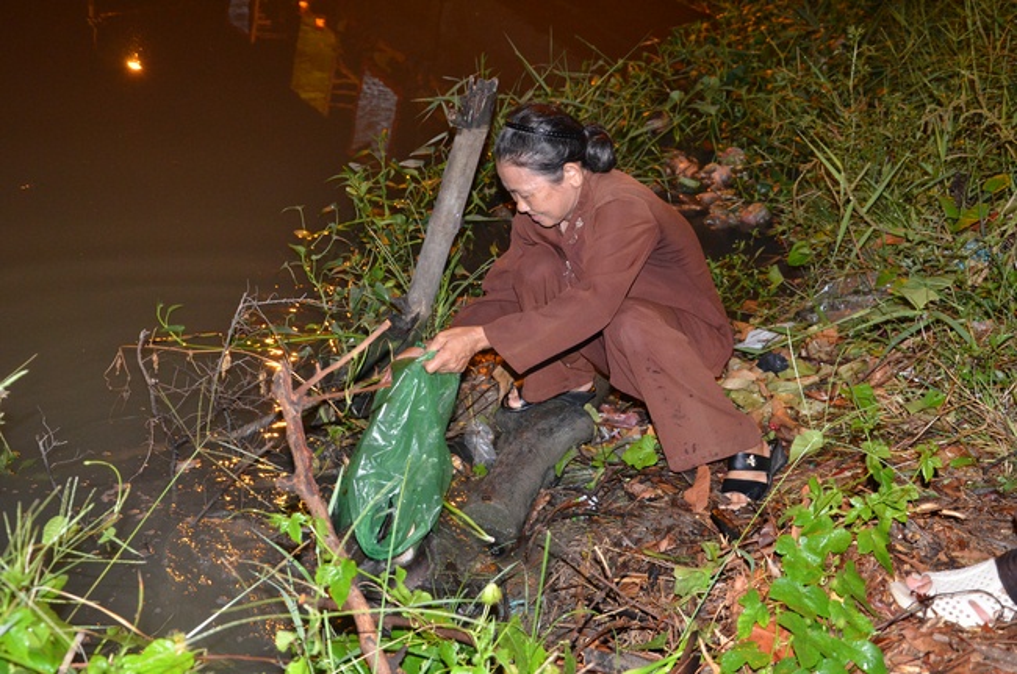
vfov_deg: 29.8
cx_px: 508
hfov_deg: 43.7
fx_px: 1269
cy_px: 337
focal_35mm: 45
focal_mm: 30
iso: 1600
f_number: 5.6
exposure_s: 1/60
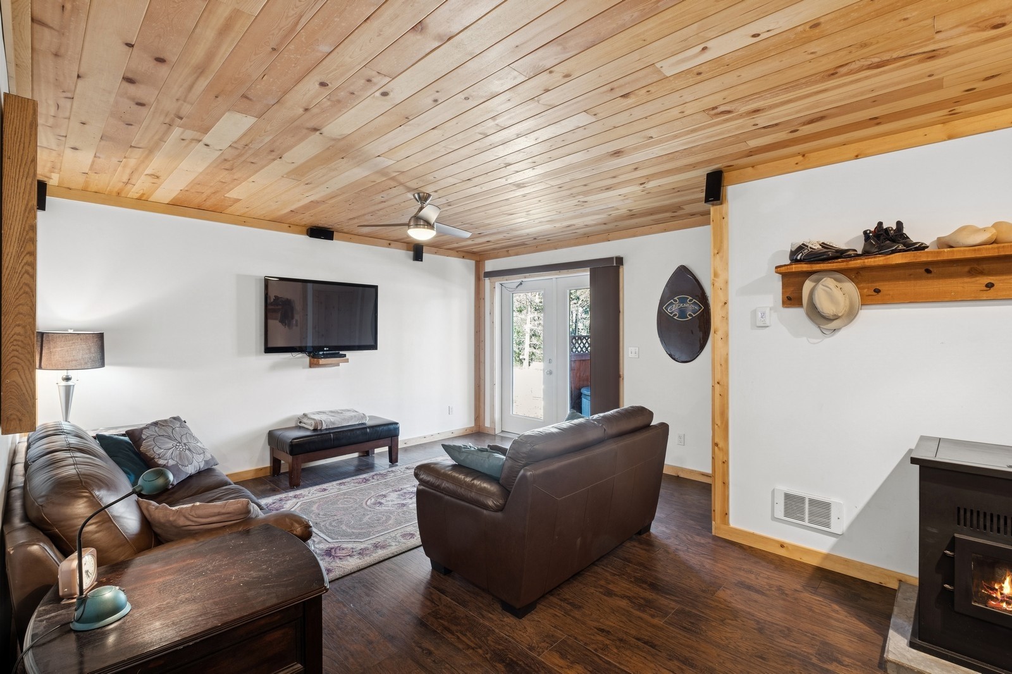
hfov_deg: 100.4
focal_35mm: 15
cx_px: 506
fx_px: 422
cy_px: 337
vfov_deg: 77.3
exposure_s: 1
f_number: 9
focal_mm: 10
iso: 200
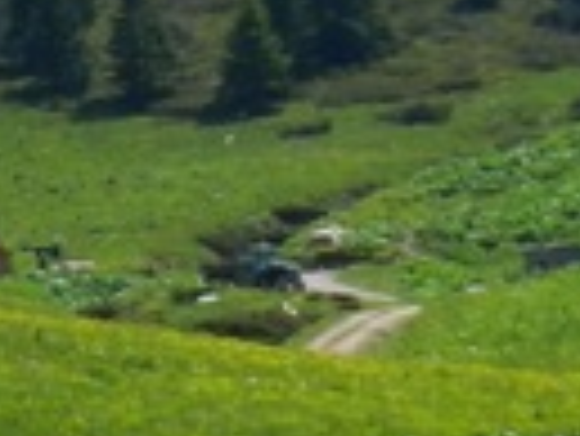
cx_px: -881
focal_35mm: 302
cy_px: -355
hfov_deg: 6.2
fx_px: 5065
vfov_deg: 4.9
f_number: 4.5
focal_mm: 6.7
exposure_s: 1/1000
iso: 160
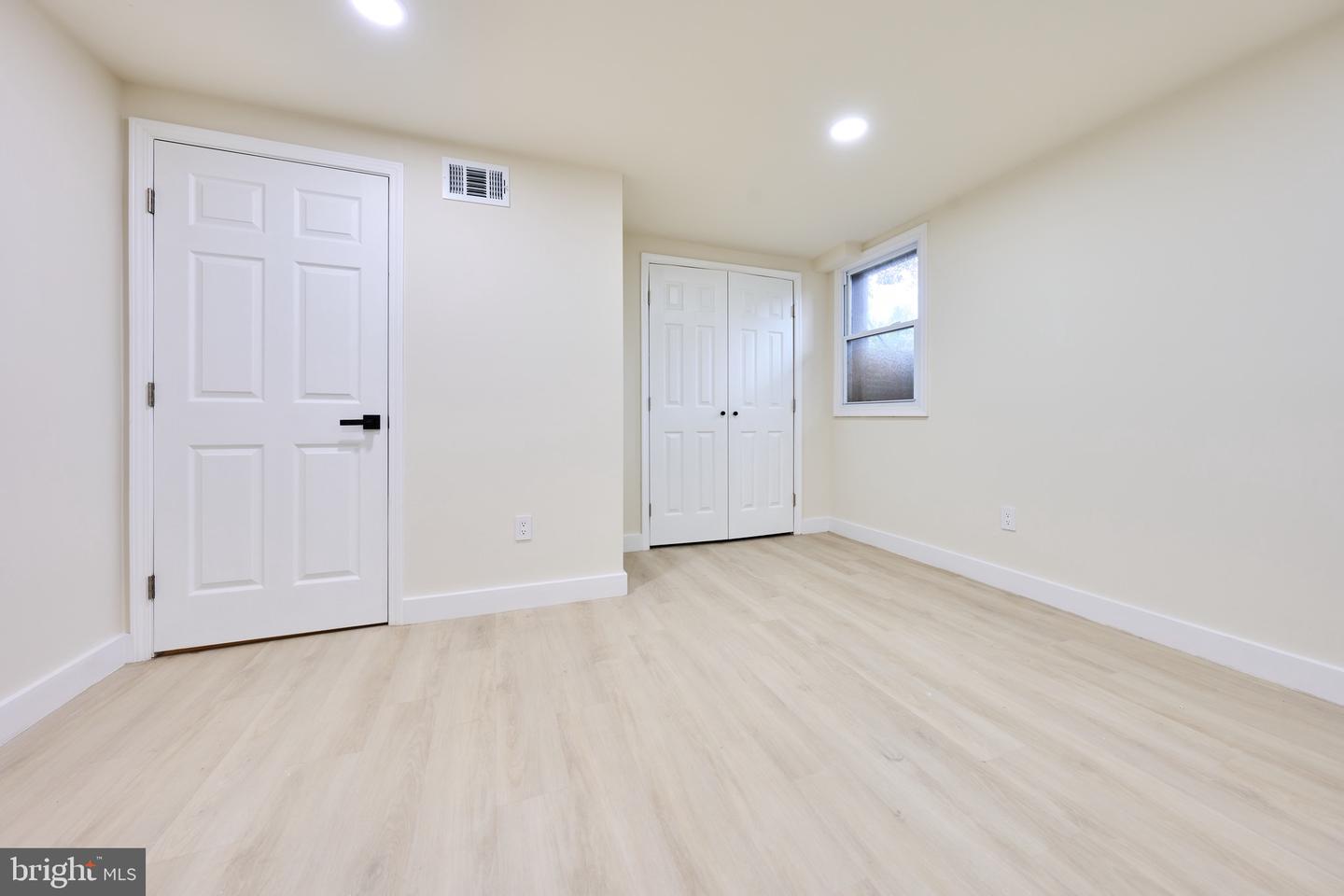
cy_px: 448
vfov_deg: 90.0
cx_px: 672
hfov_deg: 112.6
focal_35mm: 12
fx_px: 448
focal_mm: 12
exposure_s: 1/8
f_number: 7.1
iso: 64
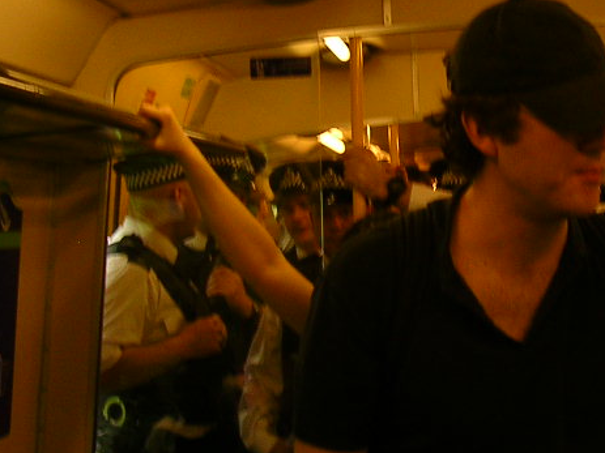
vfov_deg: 17.6
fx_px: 1468
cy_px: 205
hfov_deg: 22.8
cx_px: 536
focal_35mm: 84
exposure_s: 1/37.9
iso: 50
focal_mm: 5.8
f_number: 2.8
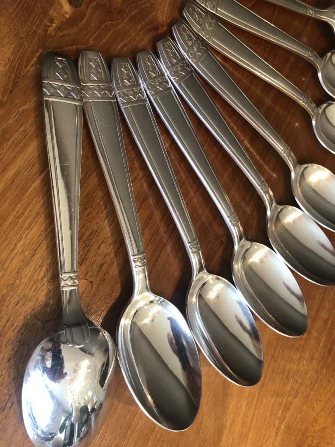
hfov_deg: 49.7
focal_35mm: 28
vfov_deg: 63.4
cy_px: 224
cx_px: 168
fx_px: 361
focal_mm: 4
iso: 64
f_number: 1.8
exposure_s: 1/17
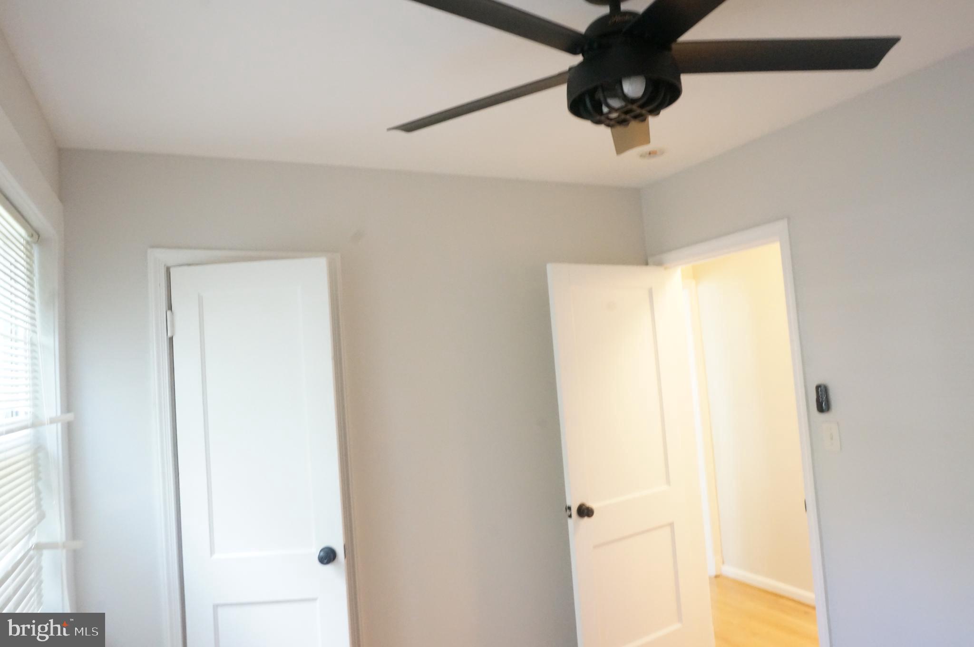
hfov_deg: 73.8
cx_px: 487
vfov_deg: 53.0
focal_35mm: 24
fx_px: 649
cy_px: 324
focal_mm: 16
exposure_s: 1/6
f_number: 16
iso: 3200
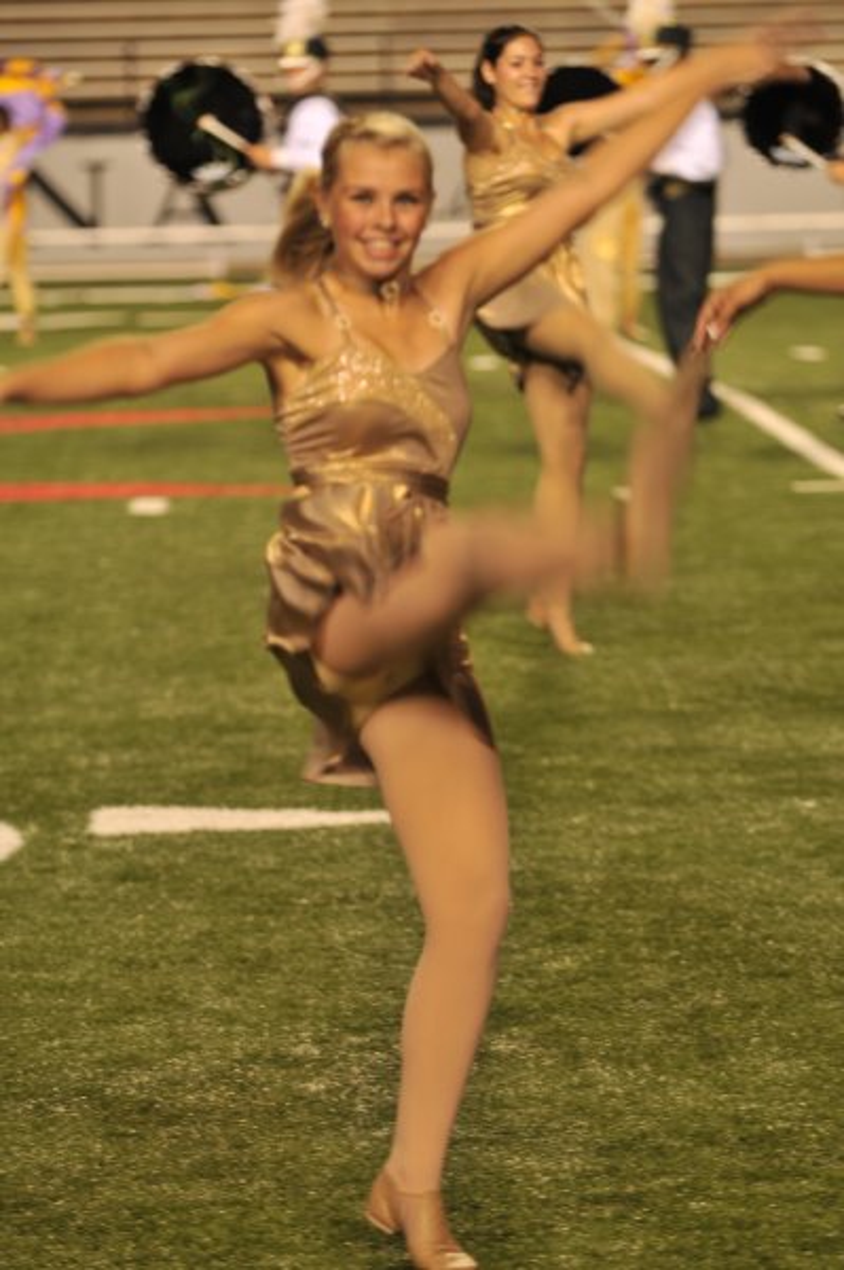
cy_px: 635
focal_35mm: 188
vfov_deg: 11.0
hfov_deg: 7.3
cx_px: 422
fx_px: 6605
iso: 200
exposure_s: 1/80
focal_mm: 125
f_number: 2.8
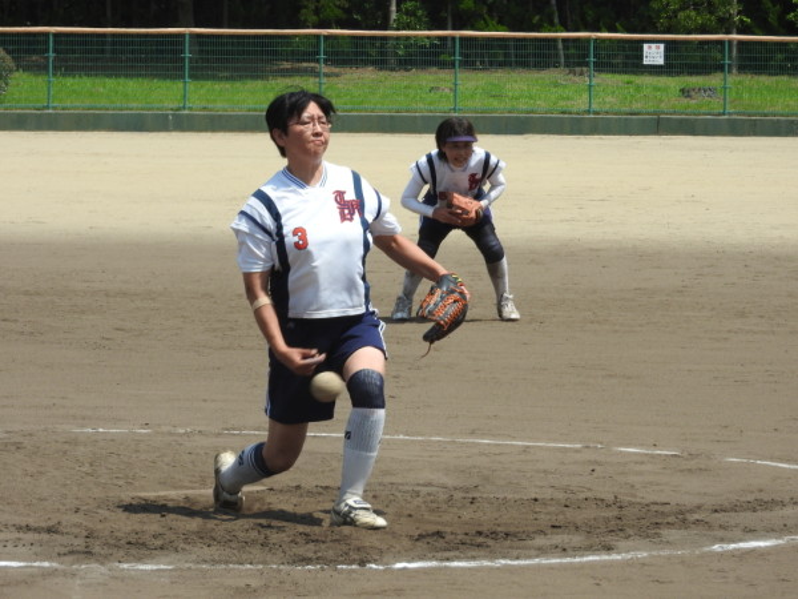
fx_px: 5072
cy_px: 300
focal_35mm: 220
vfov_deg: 6.8
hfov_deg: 9.0
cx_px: 399
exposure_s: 1/640
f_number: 5.3
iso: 100
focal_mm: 39.4
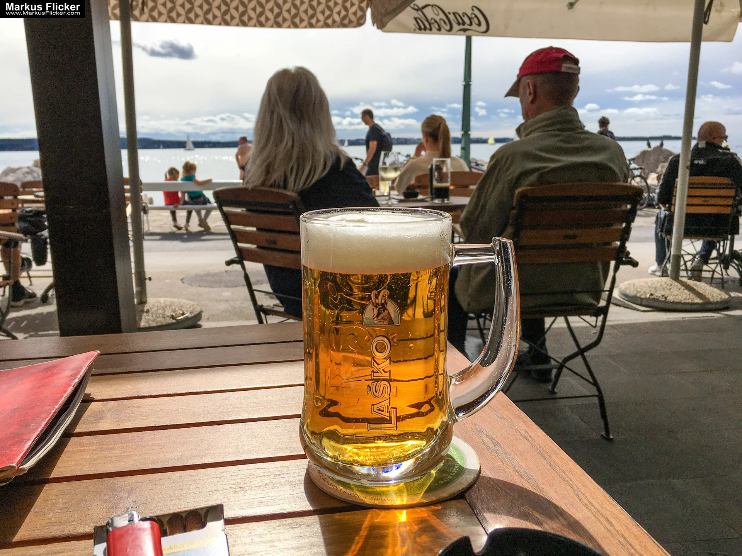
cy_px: 278
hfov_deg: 61.7
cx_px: 371
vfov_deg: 48.2
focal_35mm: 29
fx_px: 622
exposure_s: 1/3000
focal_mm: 4.15
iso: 25
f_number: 2.2
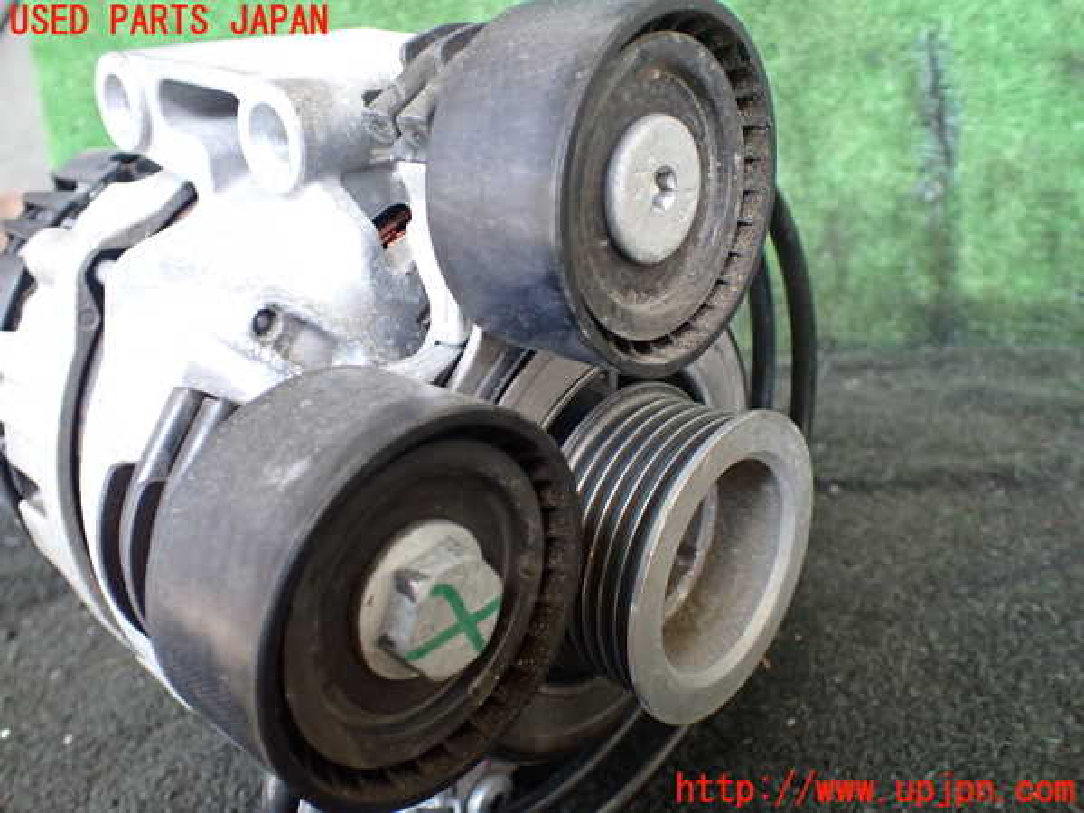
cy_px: 406
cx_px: 542
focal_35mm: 30
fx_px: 939
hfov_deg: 60.0
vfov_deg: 46.8
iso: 500
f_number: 2.3
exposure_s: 1/125
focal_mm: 5.4
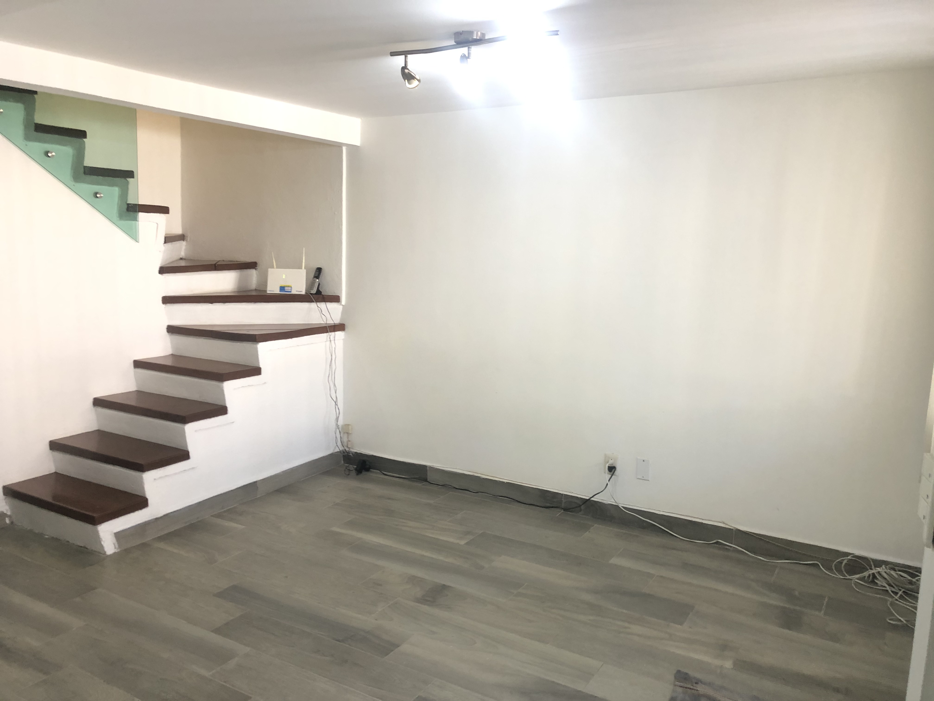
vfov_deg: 49.7
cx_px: 467
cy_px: 350
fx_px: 755
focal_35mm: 28
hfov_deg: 63.4
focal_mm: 4
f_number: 1.8
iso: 50
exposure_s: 1/15
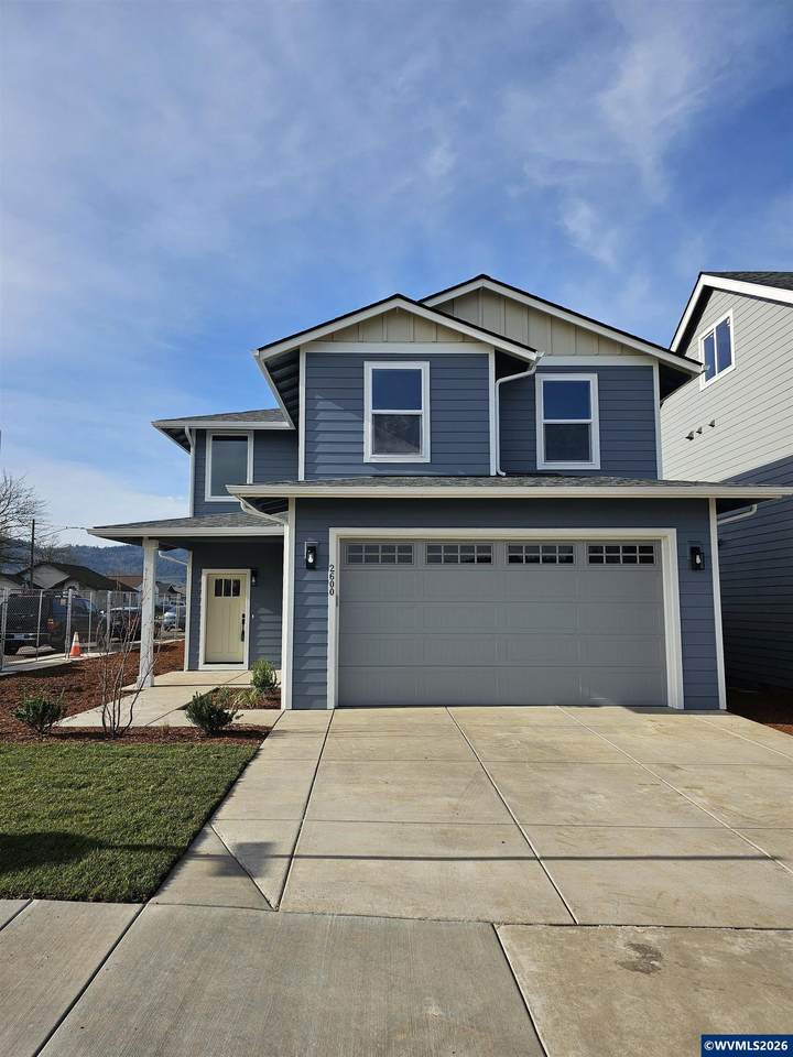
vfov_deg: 73.9
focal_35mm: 23
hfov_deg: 58.9
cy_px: 528
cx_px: 396
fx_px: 703
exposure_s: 1/1011
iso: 10
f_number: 1.7
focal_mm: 6.3
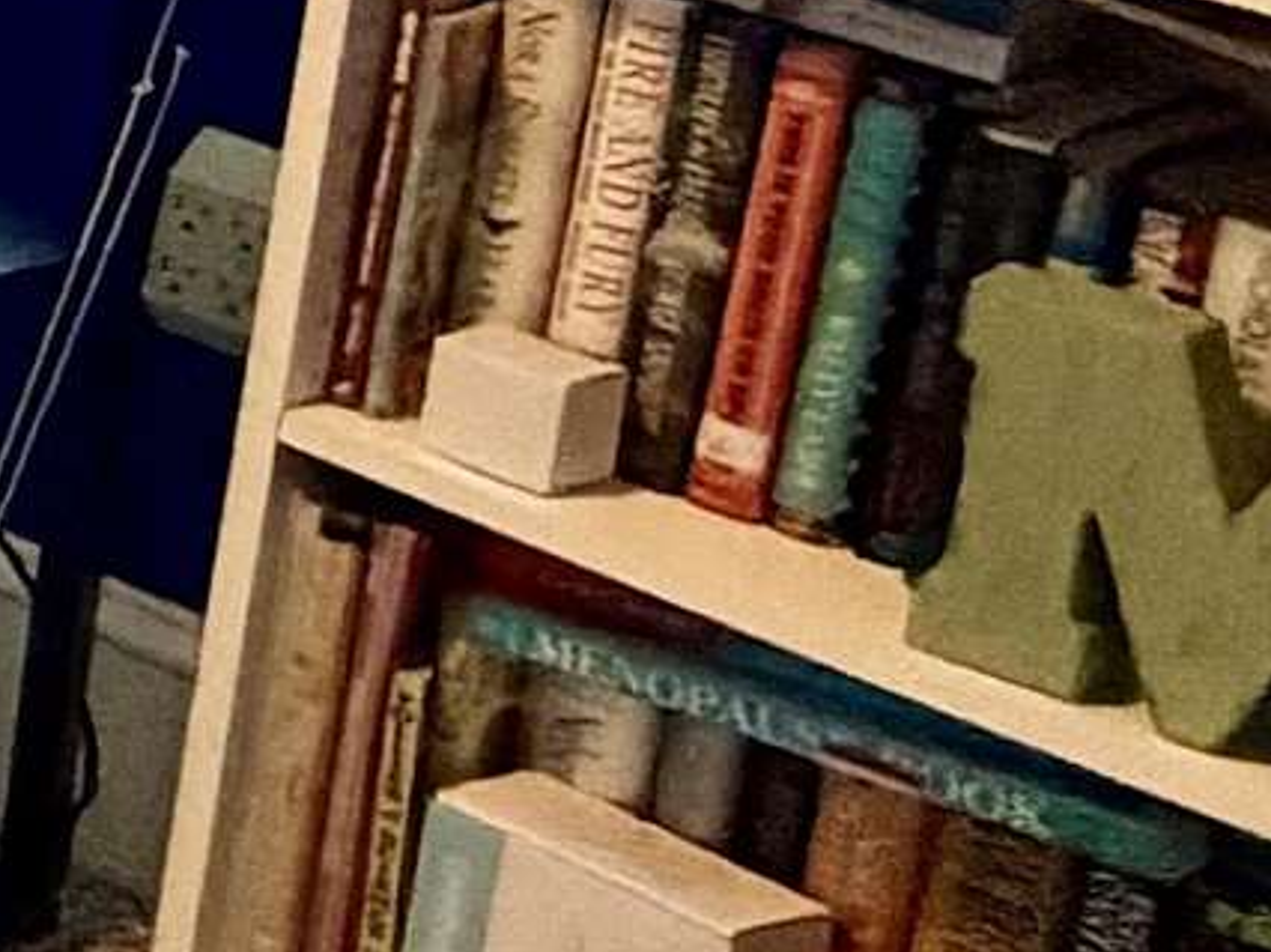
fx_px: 3706
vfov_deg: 12.7
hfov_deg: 9.3
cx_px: -3306
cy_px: -997
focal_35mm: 101
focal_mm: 2.22
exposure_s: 1/60
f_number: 2.2
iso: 400
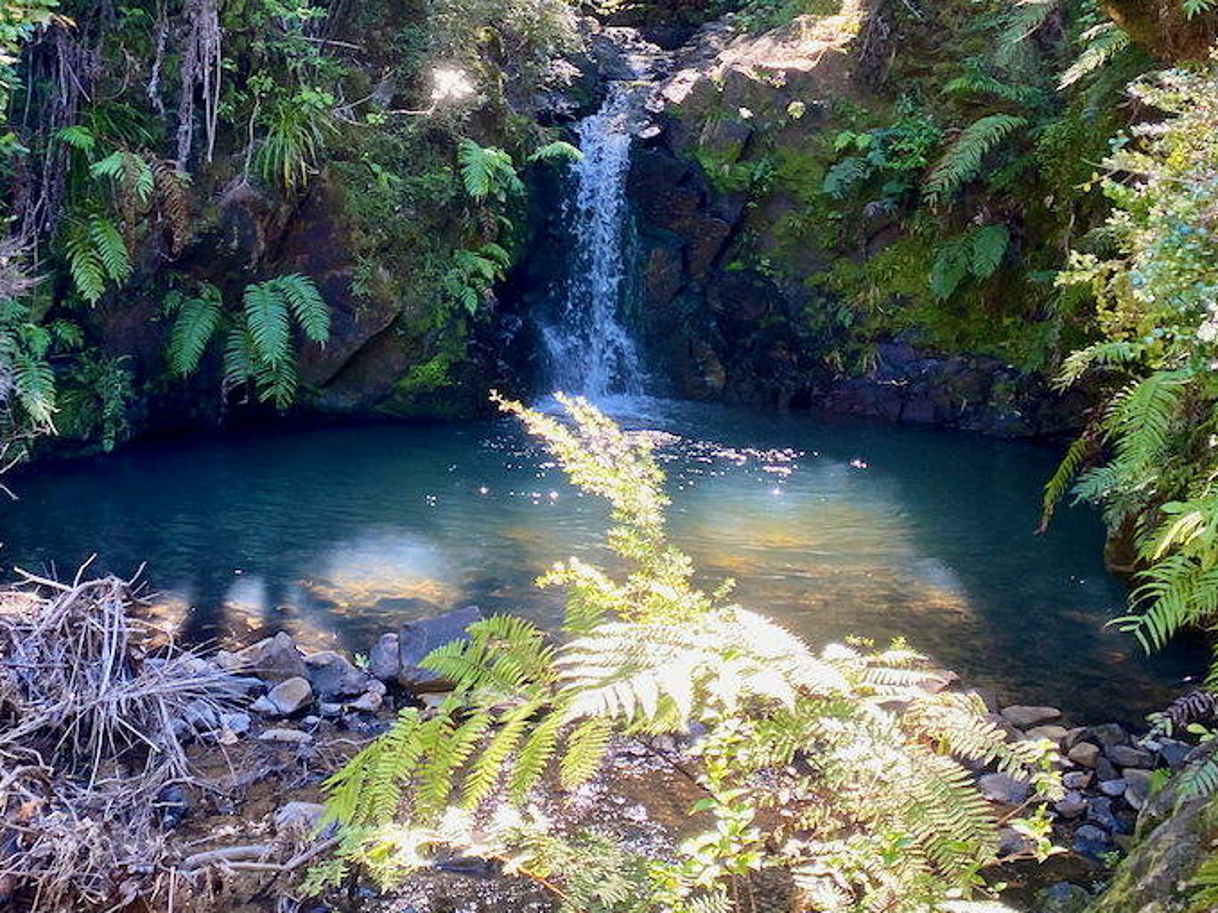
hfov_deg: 38.8
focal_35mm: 49
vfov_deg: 28.9
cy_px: 160
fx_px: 1724
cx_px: 486
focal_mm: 4.25
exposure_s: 1/121
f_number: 1.8
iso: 125
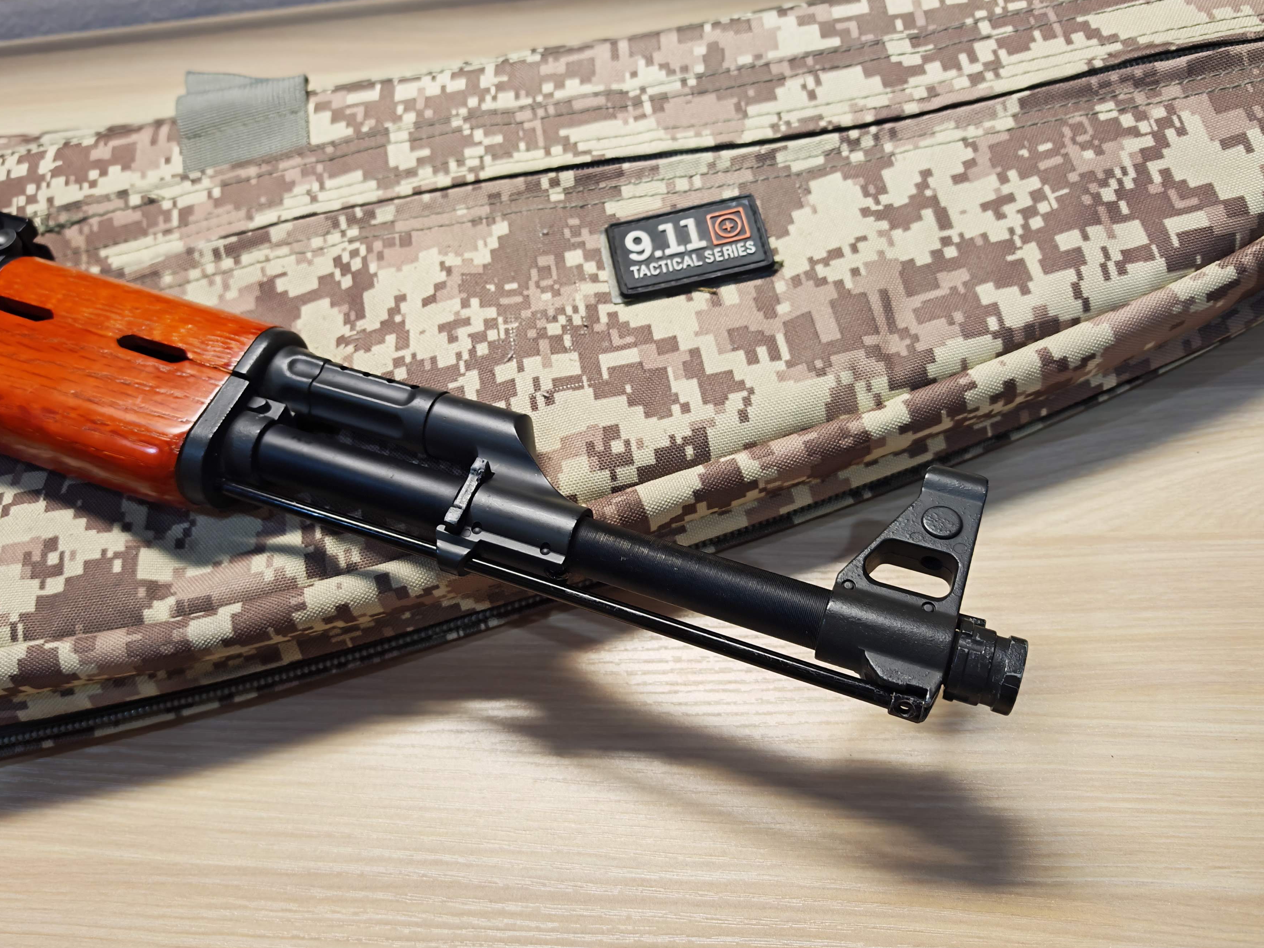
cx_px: 540
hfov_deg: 63.1
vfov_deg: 49.7
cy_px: 428
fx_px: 1022
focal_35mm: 28
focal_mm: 6.83
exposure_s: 1/100
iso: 250
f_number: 2
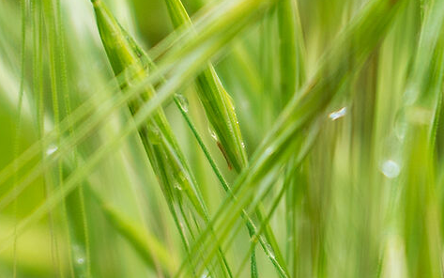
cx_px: -262
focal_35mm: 362
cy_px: -261
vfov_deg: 3.6
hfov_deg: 5.7
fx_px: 4382
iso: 100
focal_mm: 70
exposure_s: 1/80
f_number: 5.6
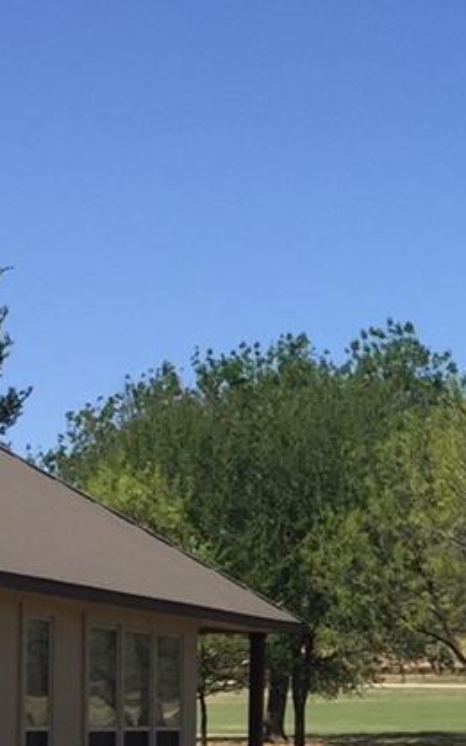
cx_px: 725
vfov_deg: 18.2
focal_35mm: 113
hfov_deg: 11.1
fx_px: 2298
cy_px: 648
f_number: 2.2
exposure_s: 1/2083
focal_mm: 4.15
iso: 32
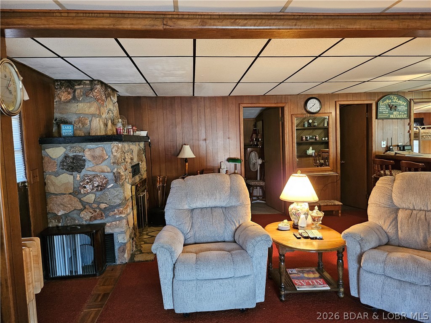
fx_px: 299
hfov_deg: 71.6
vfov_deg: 56.8
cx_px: 216
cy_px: 162
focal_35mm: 24
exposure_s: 1/120
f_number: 1.8
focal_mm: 5
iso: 1000
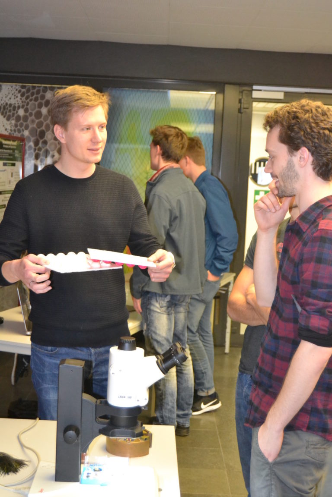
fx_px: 726
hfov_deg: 25.8
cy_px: 248
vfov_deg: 37.9
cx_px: 166
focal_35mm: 52
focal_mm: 35
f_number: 4.5
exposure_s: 1/60
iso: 3200
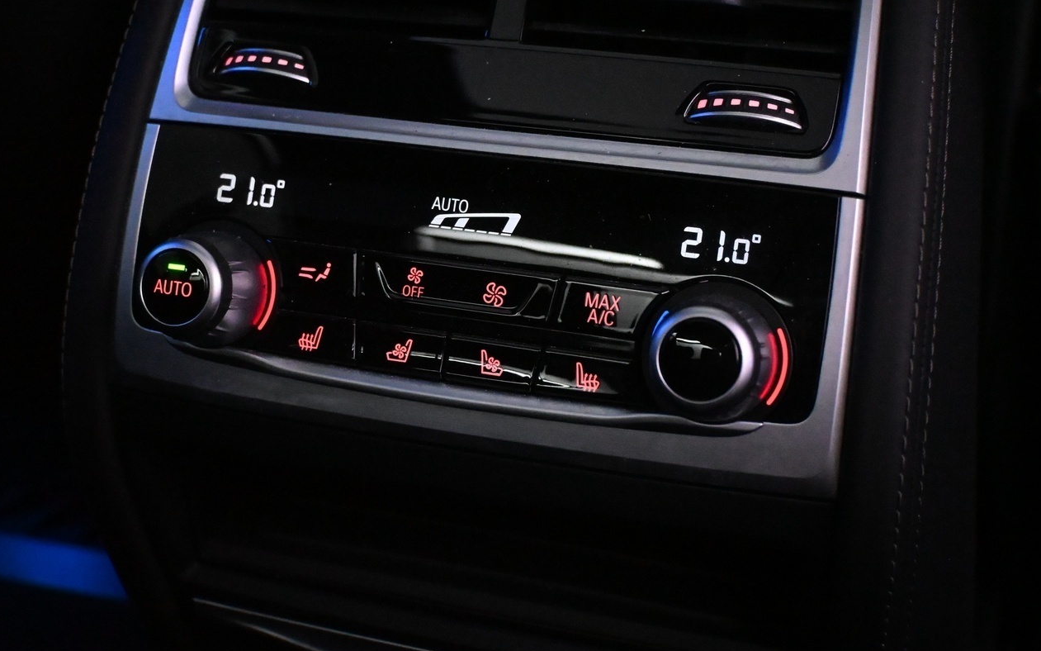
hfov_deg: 36.9
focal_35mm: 55
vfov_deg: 23.5
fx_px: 1560
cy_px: 260
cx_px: 518
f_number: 4.5
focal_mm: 28
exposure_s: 1/60
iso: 8000
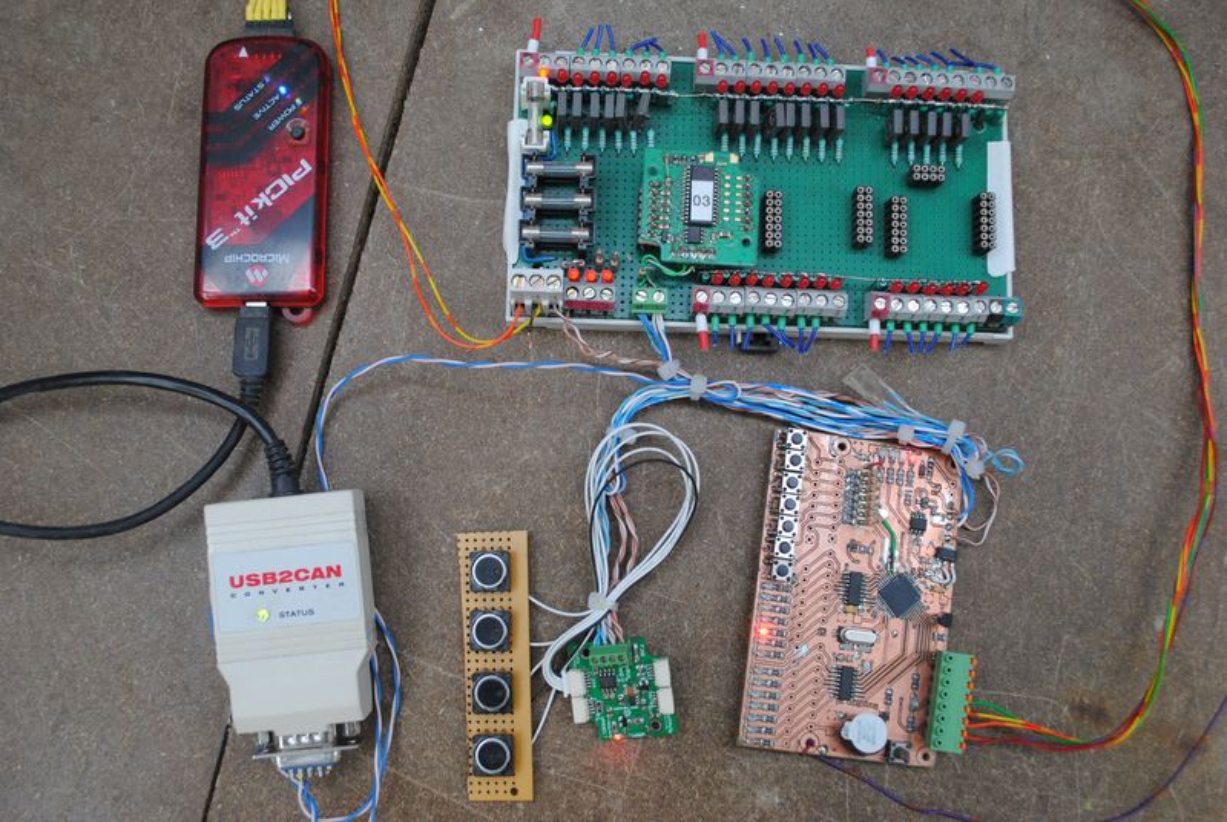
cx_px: 614
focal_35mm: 33
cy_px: 411
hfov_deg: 57.2
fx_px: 1126
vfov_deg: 40.1
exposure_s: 1/30
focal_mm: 22
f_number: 5.6
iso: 400
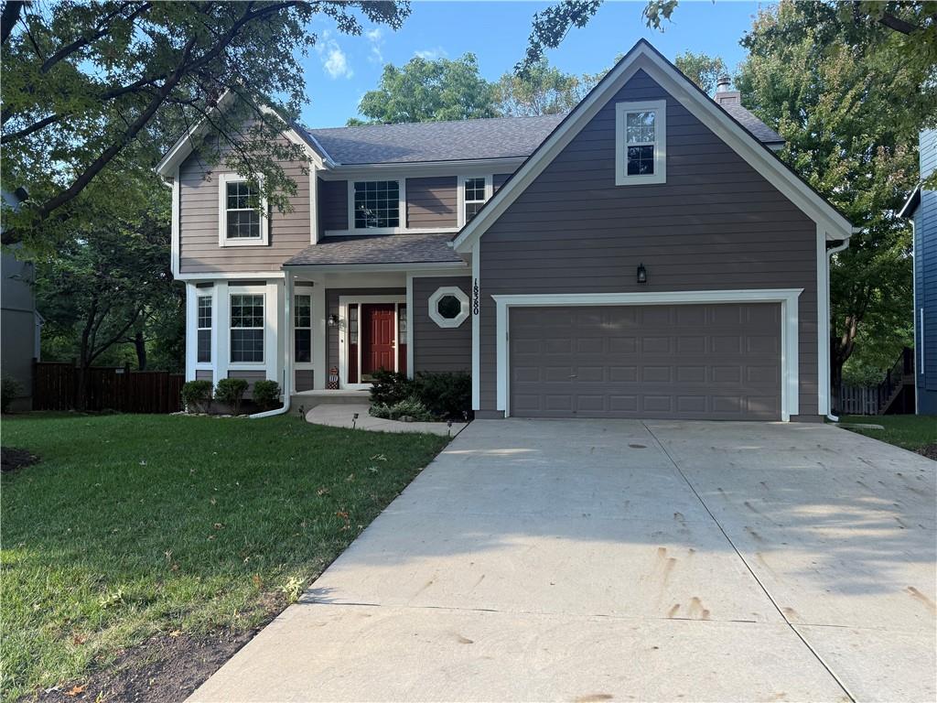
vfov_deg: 56.8
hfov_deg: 71.6
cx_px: 468
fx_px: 650
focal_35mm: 24
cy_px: 352
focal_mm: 6.76
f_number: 1.78
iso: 100
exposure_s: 1/412
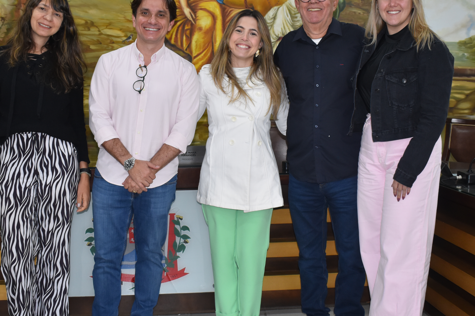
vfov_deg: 27.5
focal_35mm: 49
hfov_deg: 40.3
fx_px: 646
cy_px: 158
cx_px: 217
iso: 800
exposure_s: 1/80
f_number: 4.5
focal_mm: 22
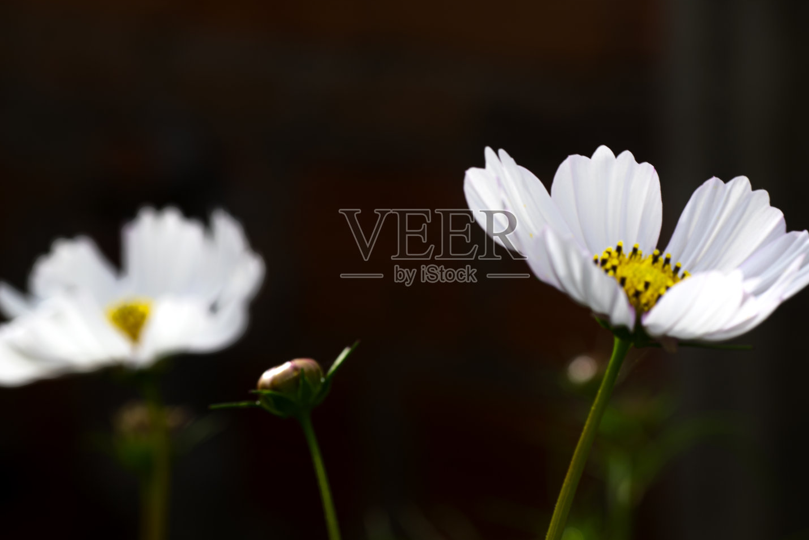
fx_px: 3394
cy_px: 248
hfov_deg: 13.6
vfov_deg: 9.1
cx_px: 434
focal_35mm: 151
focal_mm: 90
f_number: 10
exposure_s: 1/100
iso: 100
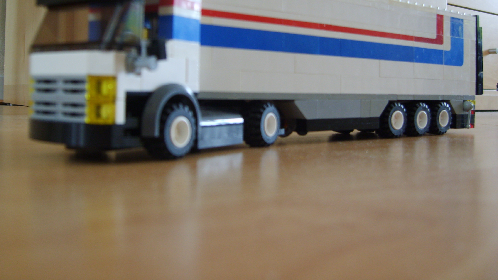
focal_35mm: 39
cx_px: 245
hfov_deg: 51.6
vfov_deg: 30.2
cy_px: 92
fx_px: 515
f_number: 2.8
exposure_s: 1/20
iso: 123
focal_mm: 7.4
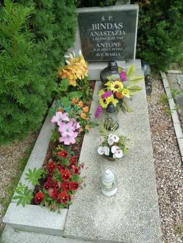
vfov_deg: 69.4
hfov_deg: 54.9
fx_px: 176
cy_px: 122
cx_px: 92
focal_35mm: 25
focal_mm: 4.1
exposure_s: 1/100
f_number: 3.3
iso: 250
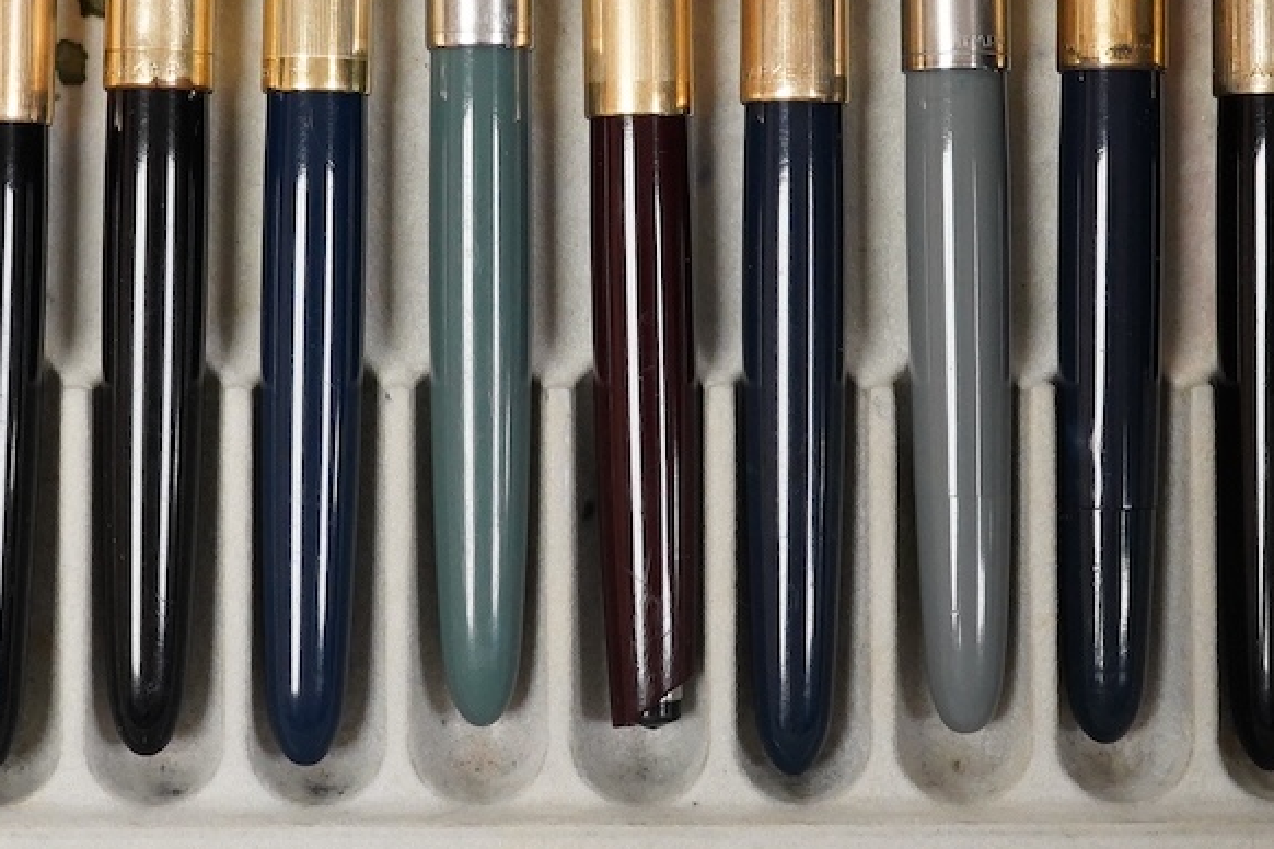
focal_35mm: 87
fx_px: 3079
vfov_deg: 15.6
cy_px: 160
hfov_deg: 23.4
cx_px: 577
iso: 2500
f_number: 13
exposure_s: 1/100
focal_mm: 30
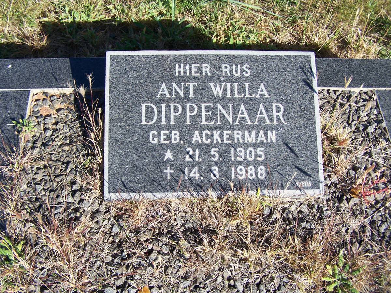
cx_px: 196
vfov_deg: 37.7
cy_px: 146
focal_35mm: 38
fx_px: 429
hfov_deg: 49.0
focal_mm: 6.3
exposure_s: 1/750
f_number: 2.8
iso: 80
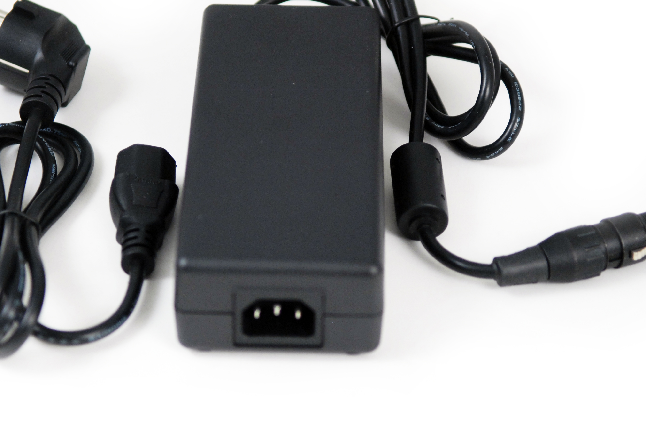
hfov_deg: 17.1
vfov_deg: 11.5
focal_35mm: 120
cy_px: 180
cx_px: 290
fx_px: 2151
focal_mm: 55
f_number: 2.8
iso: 400
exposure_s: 1/320
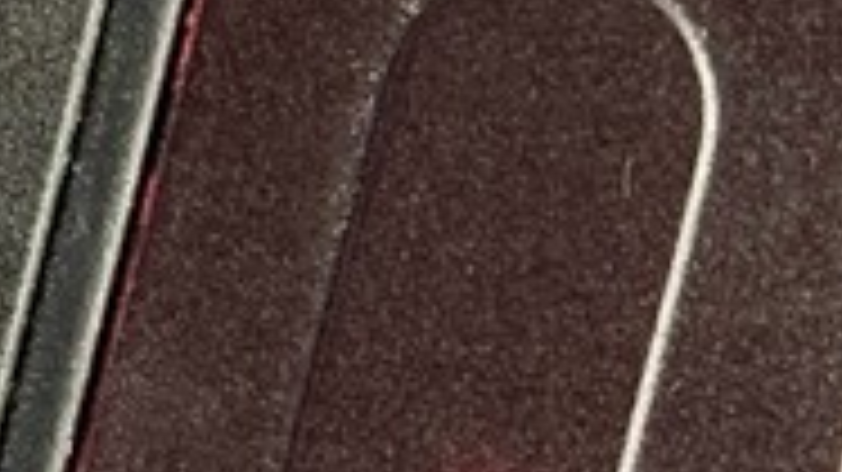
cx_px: -579
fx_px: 7900
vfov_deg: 3.4
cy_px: 103
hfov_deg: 6.0
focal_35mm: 354
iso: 100
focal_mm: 6.76
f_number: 1.78
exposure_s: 1/80
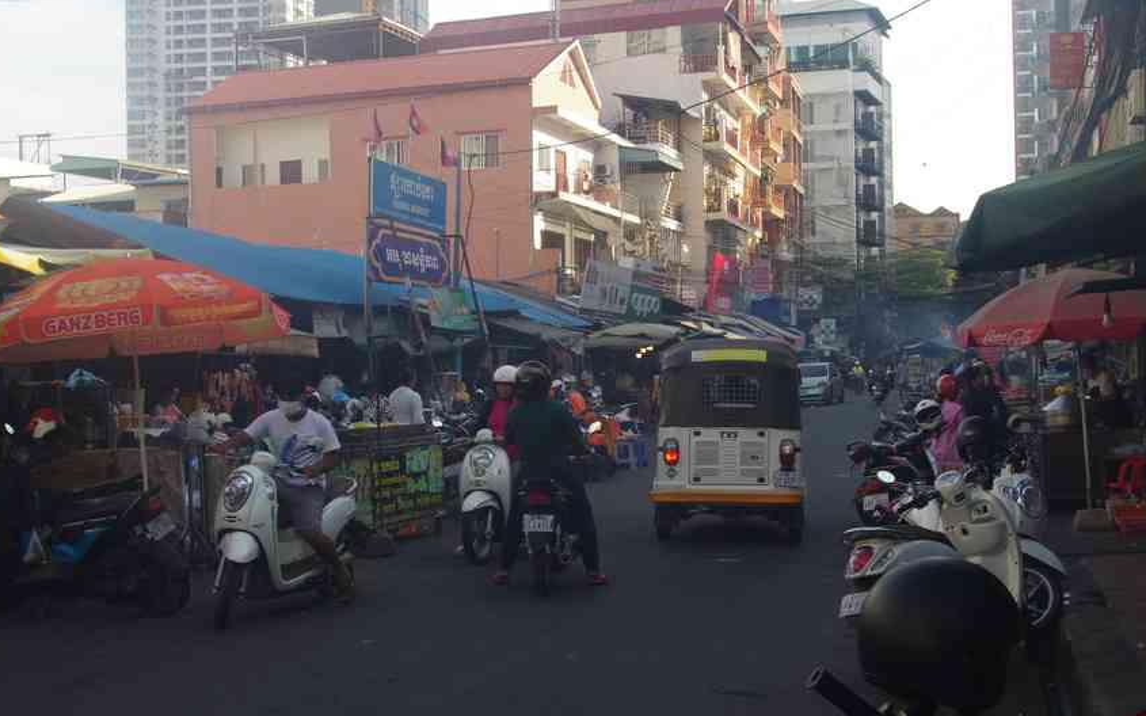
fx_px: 1468
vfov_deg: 27.4
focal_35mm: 47
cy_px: 354
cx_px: 599
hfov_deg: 42.6
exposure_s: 1/50
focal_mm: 26
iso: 200
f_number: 10
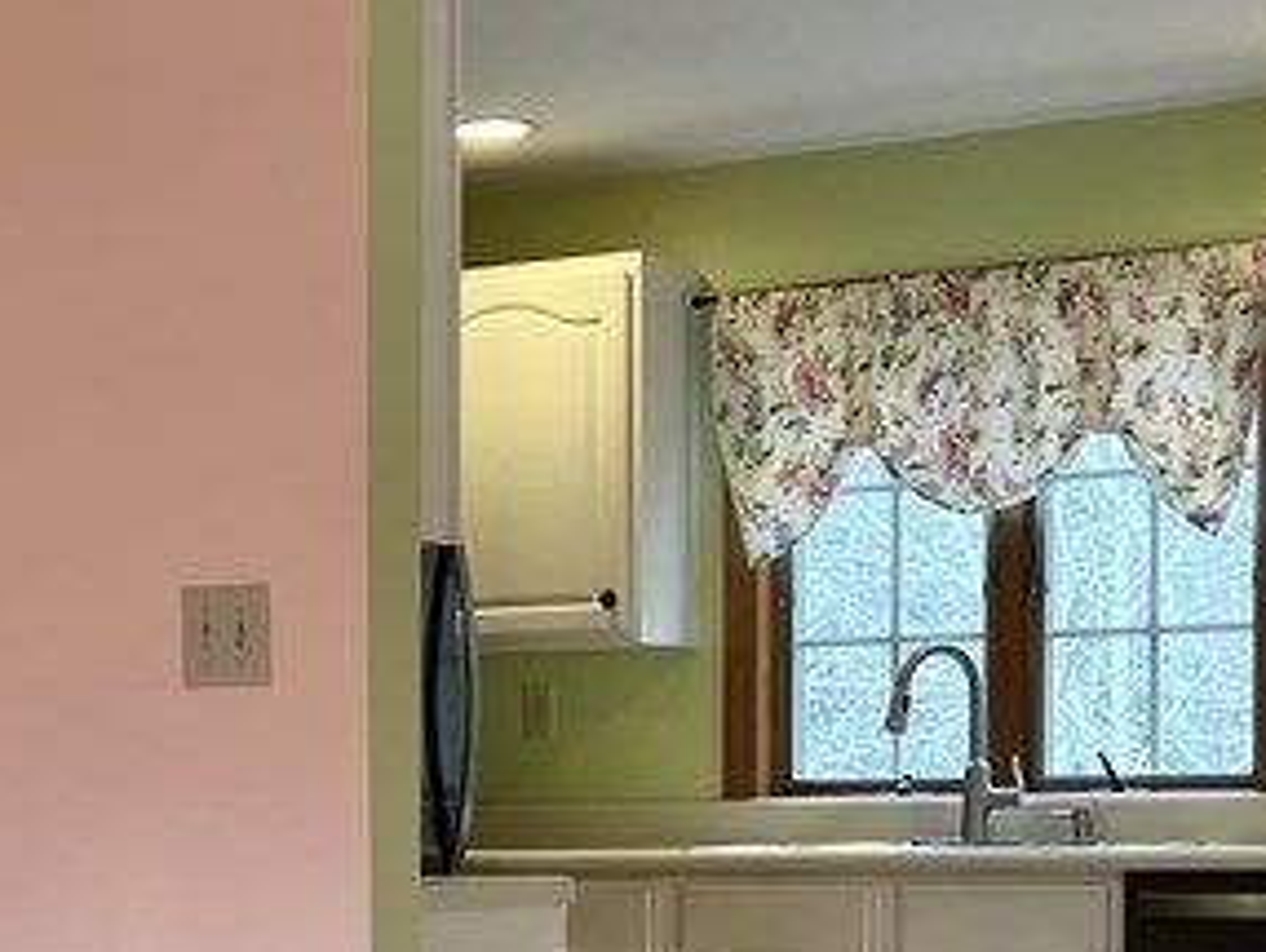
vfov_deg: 15.7
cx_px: 164
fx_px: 3404
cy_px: 908
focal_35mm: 93
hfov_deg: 20.7
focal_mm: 5.7
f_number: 1.5
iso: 100
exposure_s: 1/120
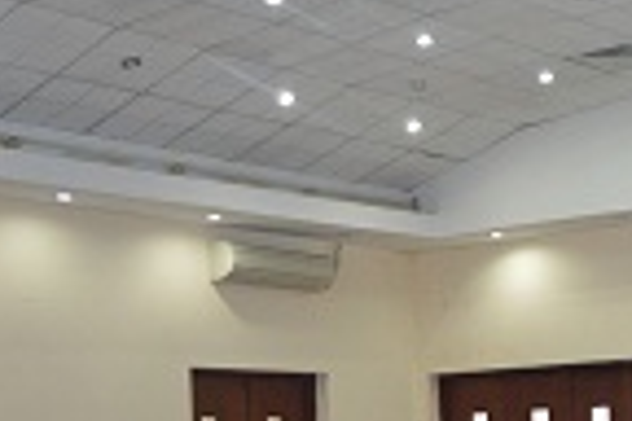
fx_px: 1534
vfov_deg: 15.2
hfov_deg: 21.8
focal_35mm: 87
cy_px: 480
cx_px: 724
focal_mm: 21
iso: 1400
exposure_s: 1/60
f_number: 3.8
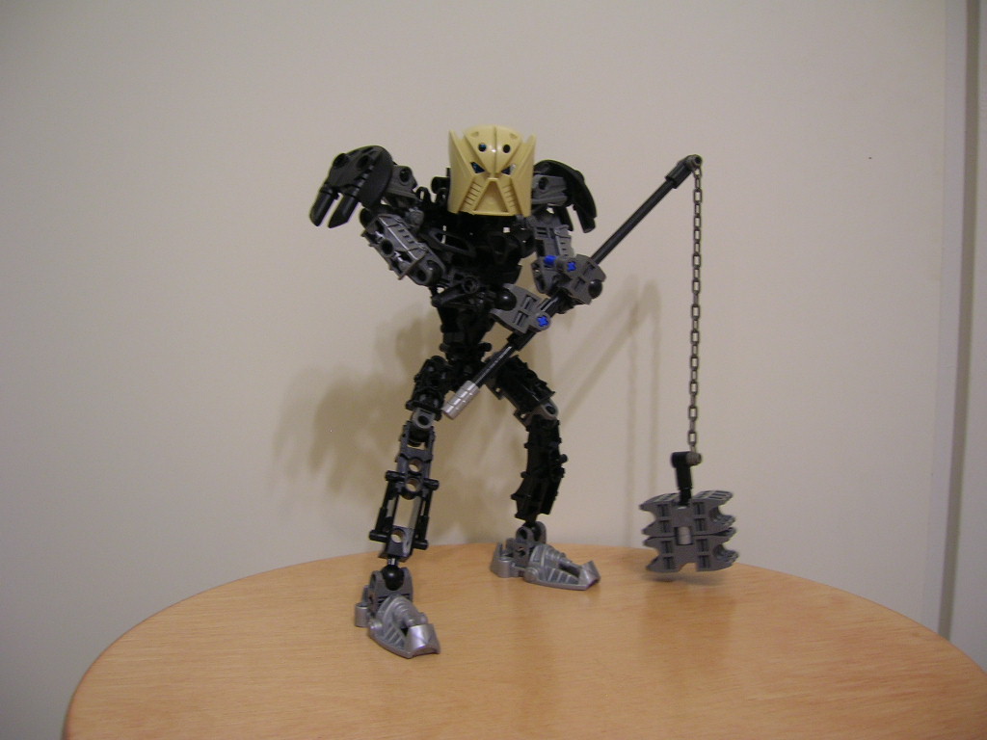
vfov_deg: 41.8
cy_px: 370
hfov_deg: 54.0
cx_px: 494
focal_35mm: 34
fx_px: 969
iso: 73
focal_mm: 5.7
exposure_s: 1/3.9
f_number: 2.9
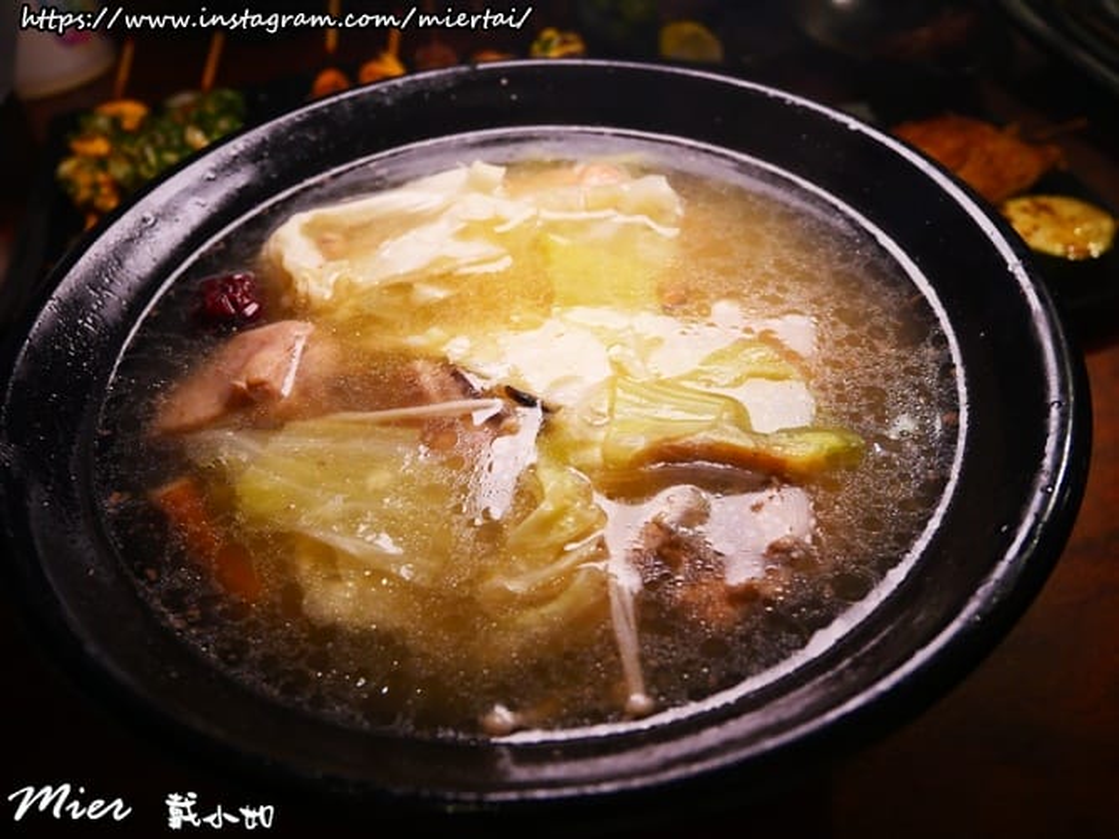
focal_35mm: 24
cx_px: 560
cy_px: 420
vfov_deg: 56.8
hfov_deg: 71.6
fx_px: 776
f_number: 3.5
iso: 800
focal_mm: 12
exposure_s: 1/60
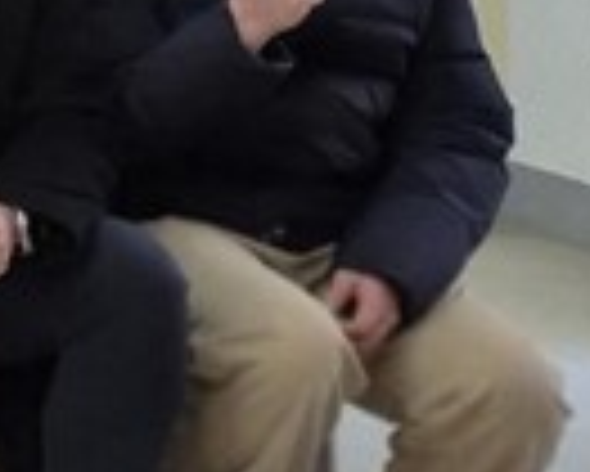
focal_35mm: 164
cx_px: -1545
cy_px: -634
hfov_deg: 8.4
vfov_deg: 8.6
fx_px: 2866
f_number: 1.8
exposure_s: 1/120
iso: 200
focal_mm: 5.4
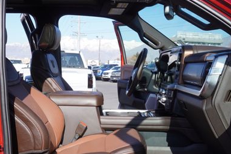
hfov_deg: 39.5
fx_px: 321
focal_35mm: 50
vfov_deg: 26.9
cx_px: 97
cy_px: 103
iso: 100
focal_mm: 20
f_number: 6.3
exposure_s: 1/200
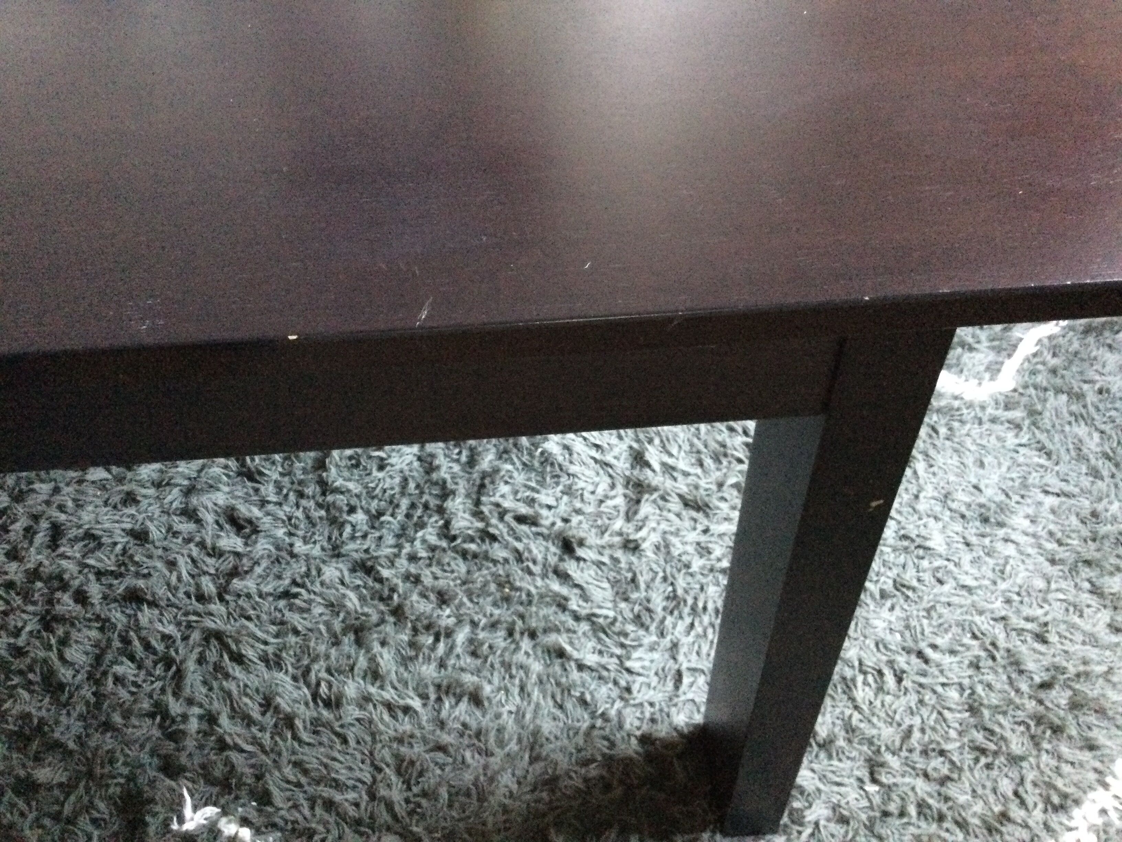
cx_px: 561
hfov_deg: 58.4
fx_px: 1005
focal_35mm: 31
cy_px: 421
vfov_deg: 45.4
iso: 800
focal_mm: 3.3
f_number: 2.4
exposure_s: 1/17
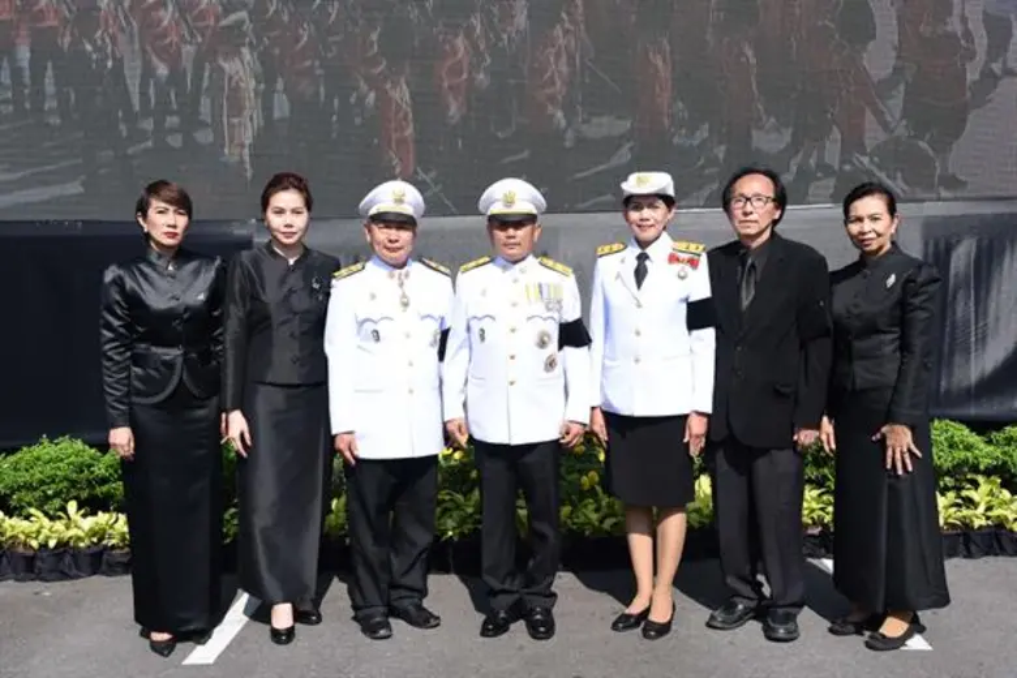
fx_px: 1130
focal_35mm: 40
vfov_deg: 33.4
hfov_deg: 48.5
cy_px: 339
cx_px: 508
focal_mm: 40
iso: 250
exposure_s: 1/500
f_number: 8
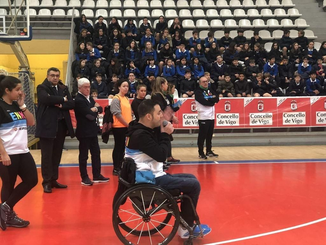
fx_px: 537
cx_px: 163
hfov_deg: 33.8
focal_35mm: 57
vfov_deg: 25.7
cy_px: 122
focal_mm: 6.6
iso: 400
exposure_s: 1/50
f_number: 2.8
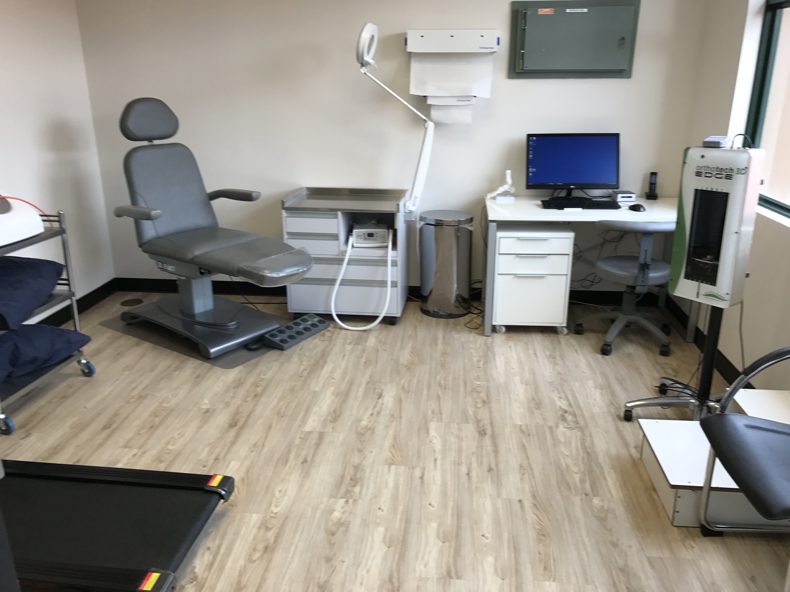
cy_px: 296
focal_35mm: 28
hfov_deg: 63.4
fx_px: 639
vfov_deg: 49.7
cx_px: 395
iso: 32
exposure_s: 1/50
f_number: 1.8
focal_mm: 3.99
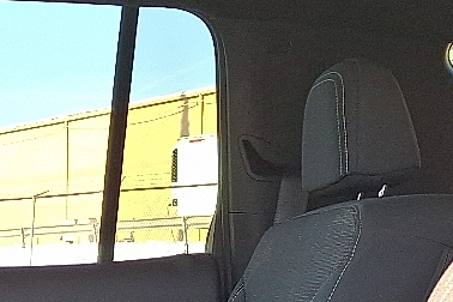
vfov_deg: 11.8
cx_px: 14
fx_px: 1384
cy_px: 469
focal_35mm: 110
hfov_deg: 18.2
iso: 30
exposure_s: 1/172
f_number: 1.8
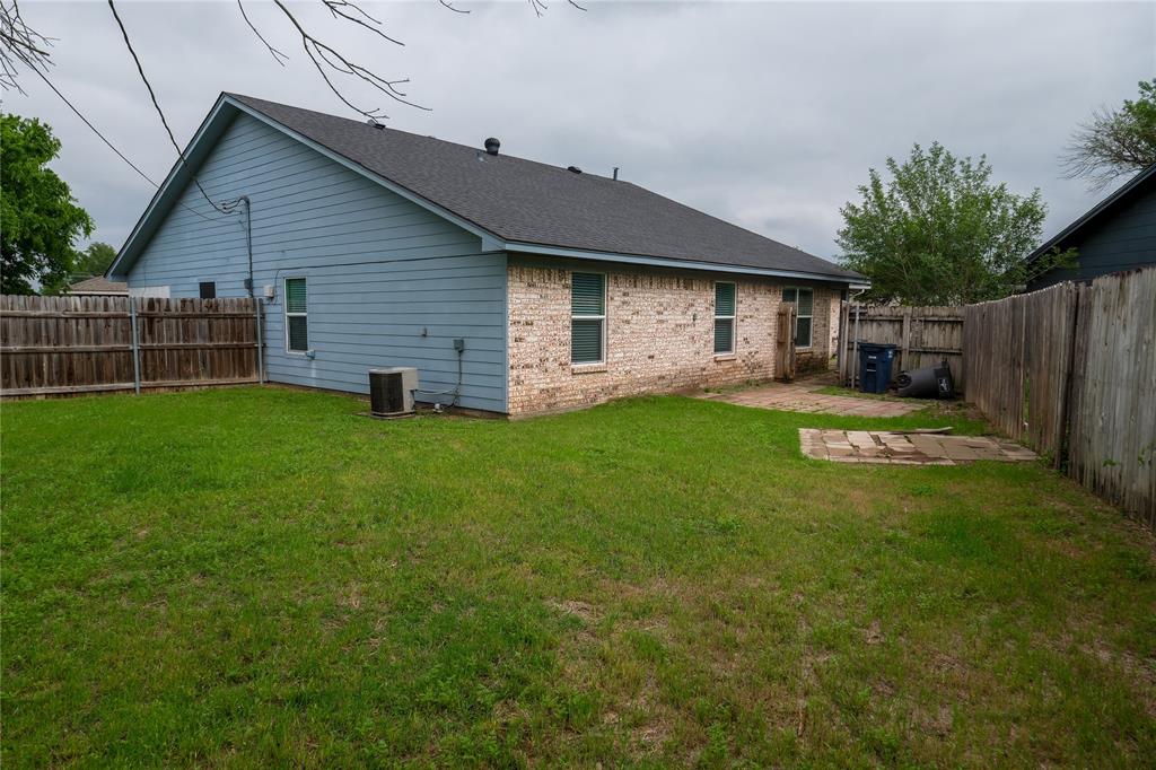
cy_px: 385
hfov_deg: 81.2
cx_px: 578
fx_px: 674
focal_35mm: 21
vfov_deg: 59.5
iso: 125
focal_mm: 14.1
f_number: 9
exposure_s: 1/600
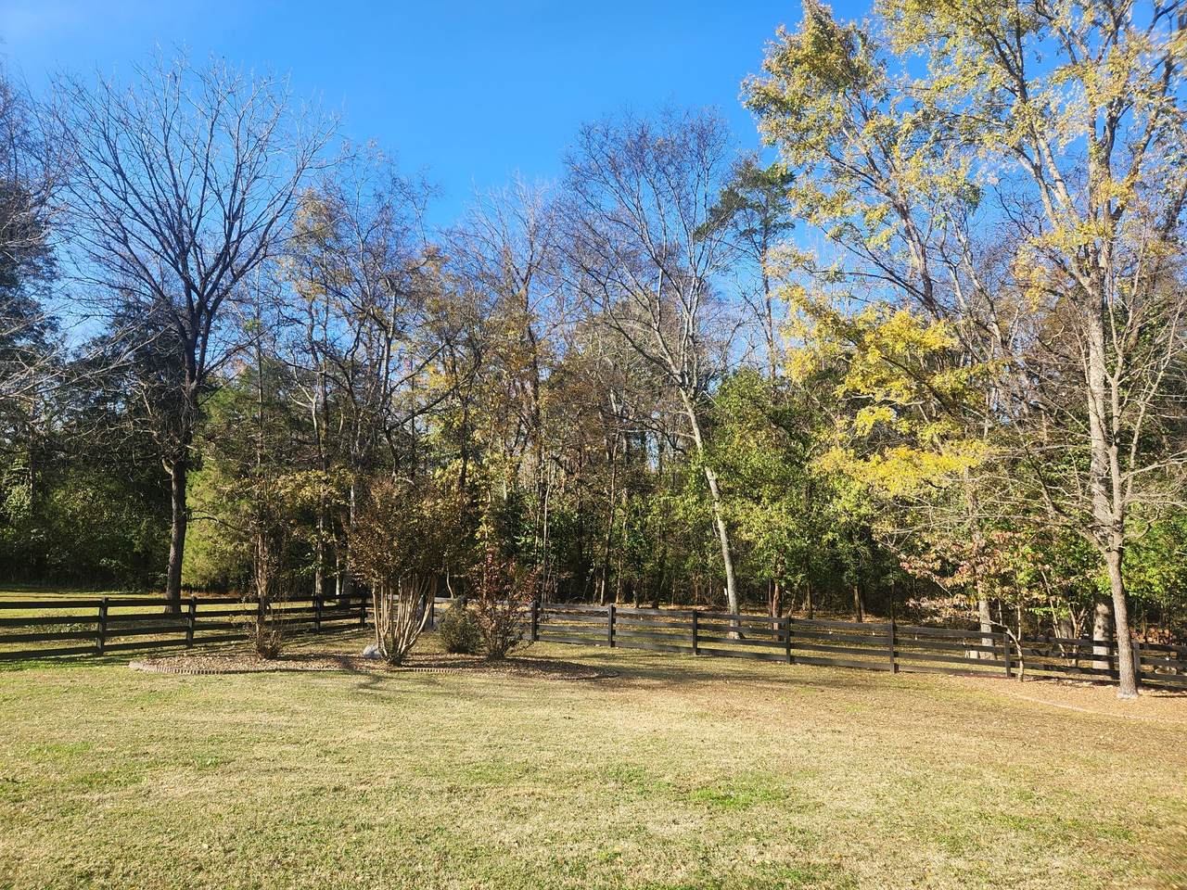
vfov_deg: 58.9
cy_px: 445
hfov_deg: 73.9
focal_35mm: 23
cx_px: 594
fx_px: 789
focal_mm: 5.4
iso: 20
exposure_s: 1/531
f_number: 1.8
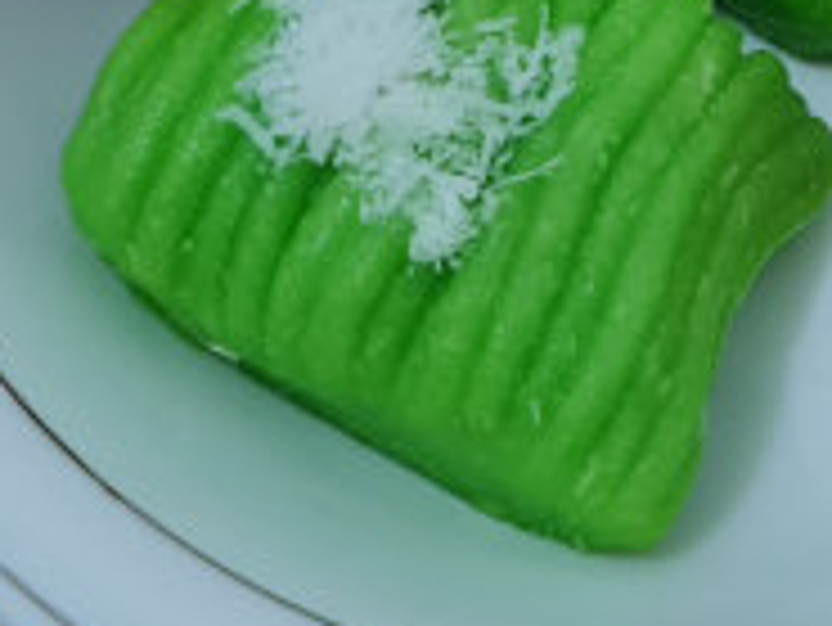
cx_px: 854
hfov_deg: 21.8
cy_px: -74
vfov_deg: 16.6
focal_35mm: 86
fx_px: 2068
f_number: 1.8
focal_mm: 5.4
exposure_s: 1/50
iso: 400
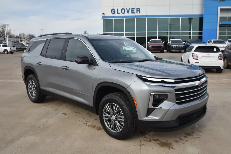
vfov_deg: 40.0
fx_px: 212
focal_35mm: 33
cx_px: 116
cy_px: 77
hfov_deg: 57.2
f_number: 4.5
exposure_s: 1/640
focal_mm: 22
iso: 100
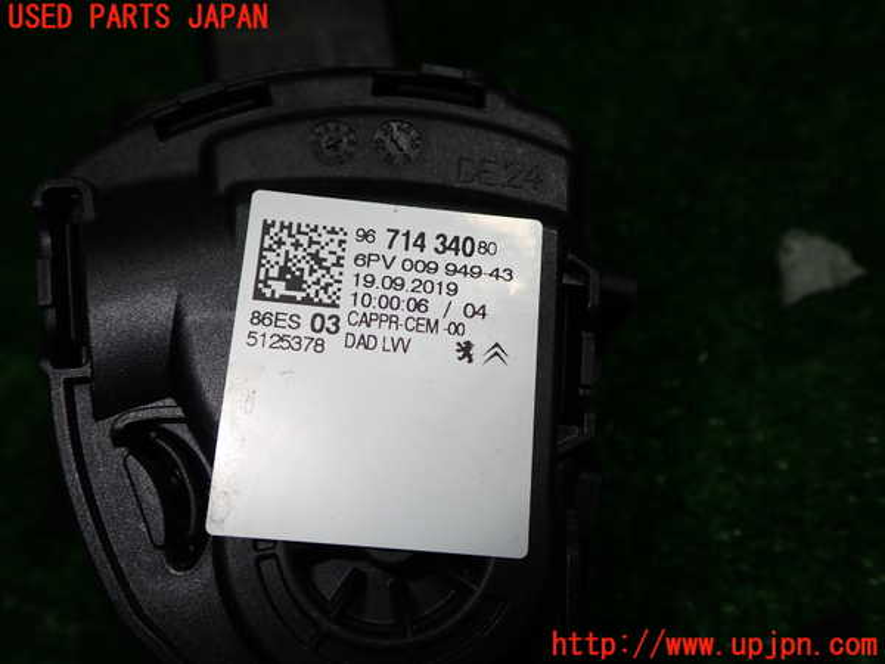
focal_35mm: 32
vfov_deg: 44.2
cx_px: 442
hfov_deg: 56.8
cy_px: 332
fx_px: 818
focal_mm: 5.79
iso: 125
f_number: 7.1
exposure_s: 1/30
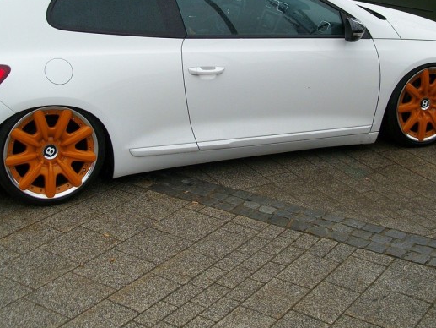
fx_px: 819
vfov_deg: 22.4
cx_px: 210
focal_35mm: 65
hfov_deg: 29.8
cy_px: 93
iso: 80
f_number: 3.2
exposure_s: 1/198
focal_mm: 7.1
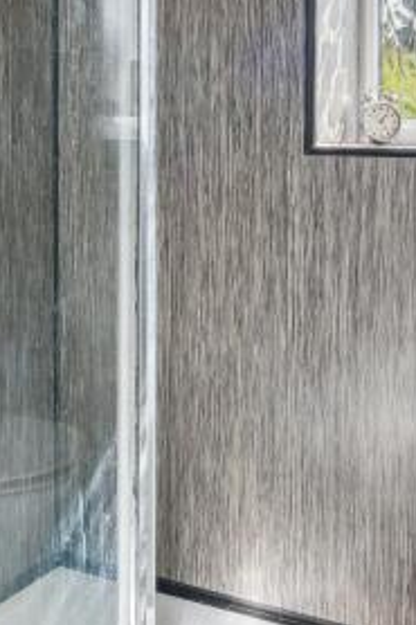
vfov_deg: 32.4
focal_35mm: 59
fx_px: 1024
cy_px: 75
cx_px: 229
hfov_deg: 23.0
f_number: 8
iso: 400
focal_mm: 16
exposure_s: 1/60
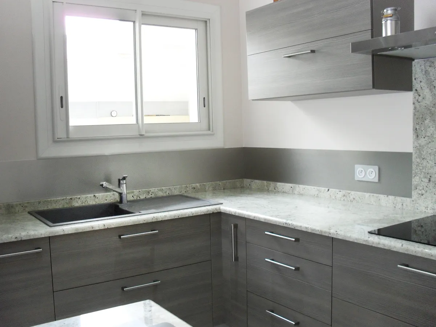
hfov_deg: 52.6
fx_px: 441
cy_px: 164
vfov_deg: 40.7
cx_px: 218
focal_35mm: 35
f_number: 3.2
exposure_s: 1/20
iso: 200
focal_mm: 6.3
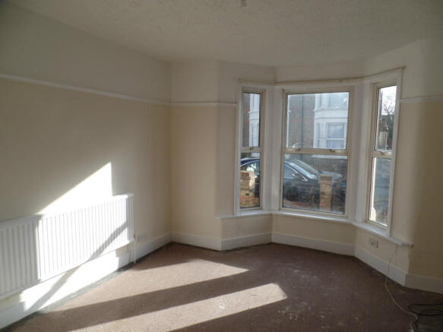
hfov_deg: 73.9
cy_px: 166
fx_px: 294
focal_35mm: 23
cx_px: 222
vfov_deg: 58.9
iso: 80
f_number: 3.5
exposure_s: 1/250
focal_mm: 4.1
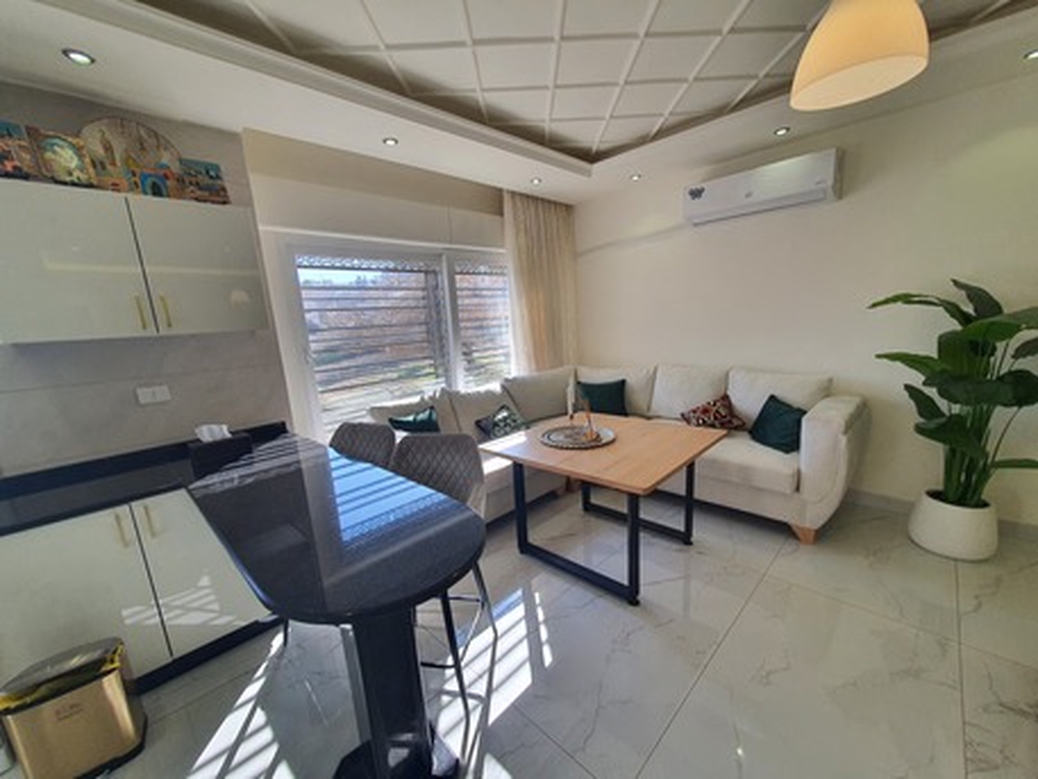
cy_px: 390
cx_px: 519
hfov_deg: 106.2
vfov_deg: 89.9
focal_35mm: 13
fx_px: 390
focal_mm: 1.8
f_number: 2.2
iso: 50
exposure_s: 1/126
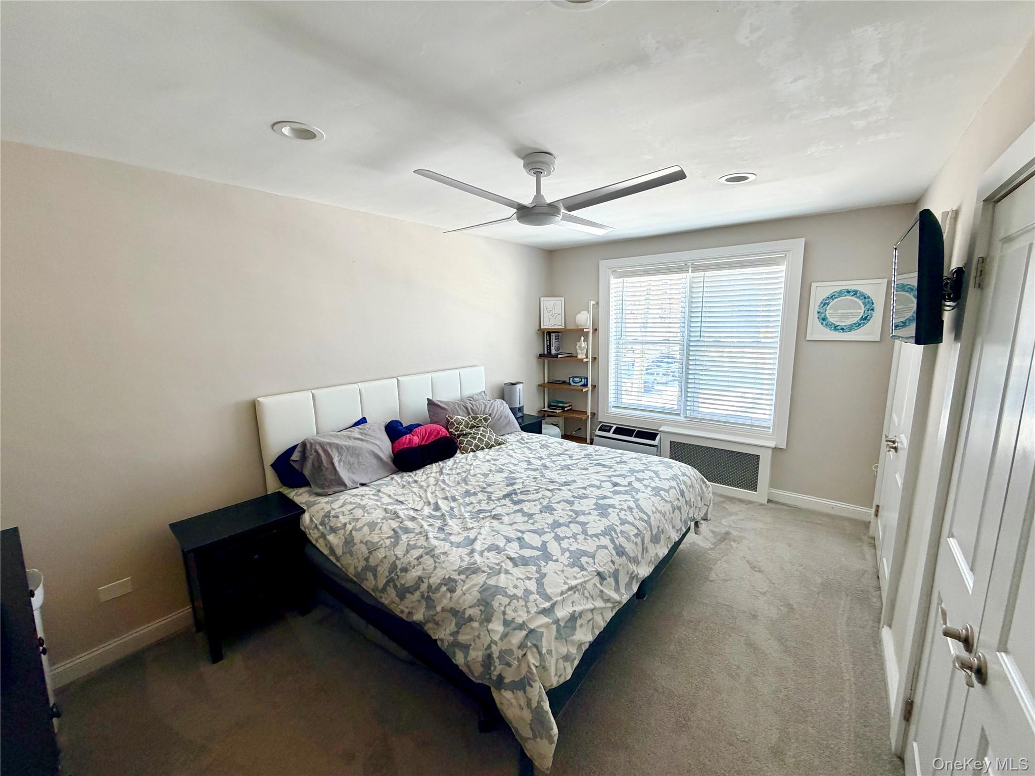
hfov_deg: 102.1
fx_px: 419
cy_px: 388
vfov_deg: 85.7
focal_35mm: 14
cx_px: 518
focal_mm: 2.22
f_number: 2.2
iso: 160
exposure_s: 1/120
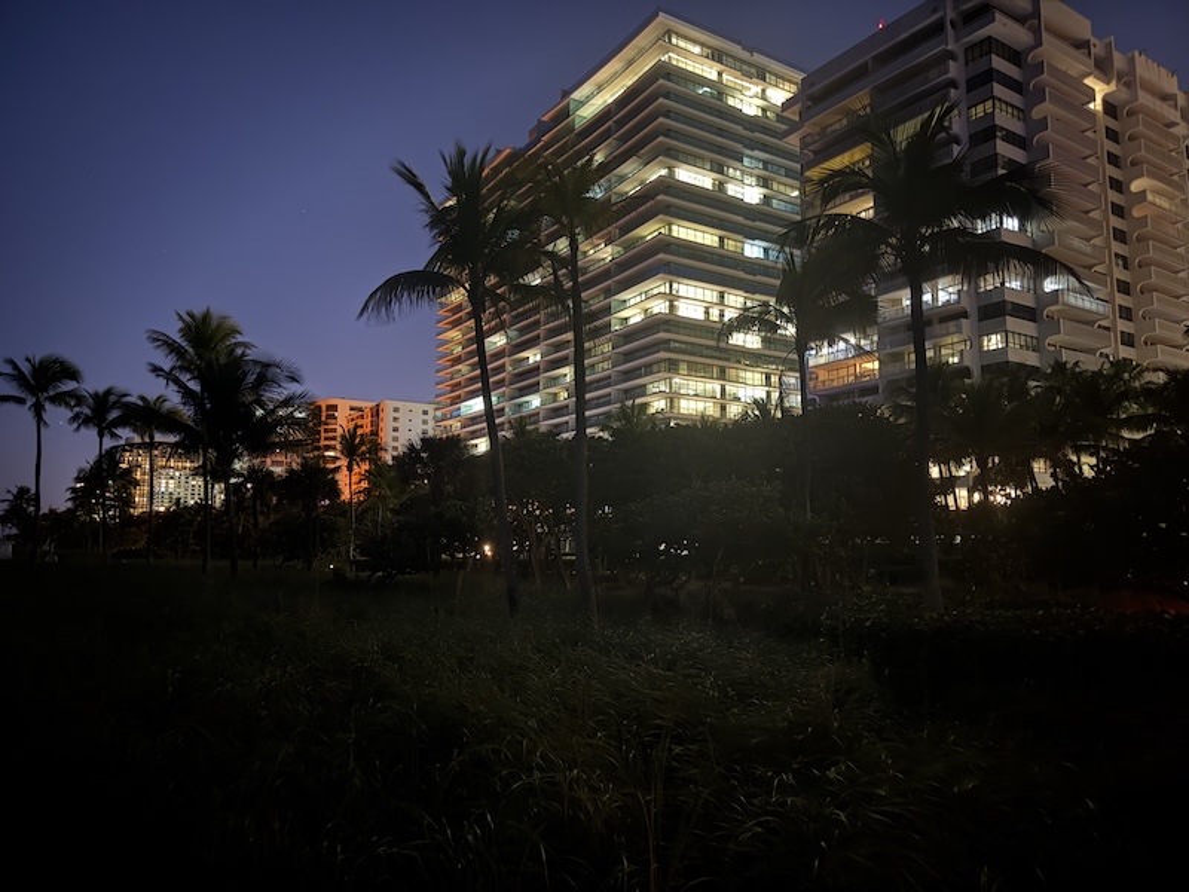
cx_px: 594
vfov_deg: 56.8
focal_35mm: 24
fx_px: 824
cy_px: 446
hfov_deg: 71.6
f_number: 1.78
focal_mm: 6.76
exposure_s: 1/5
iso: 2000
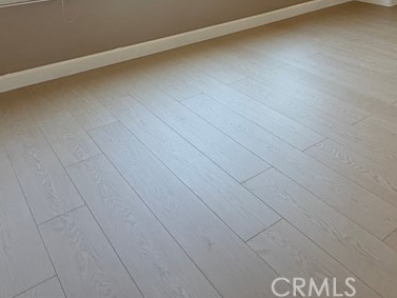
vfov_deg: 29.4
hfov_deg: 48.7
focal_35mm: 38
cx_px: 238
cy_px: -102
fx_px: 436
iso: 200
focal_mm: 2.22
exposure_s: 1/99
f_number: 2.2
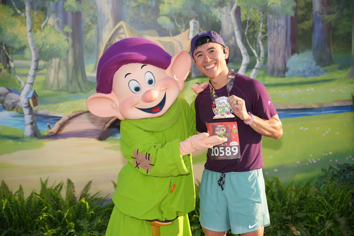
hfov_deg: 27.7
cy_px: 118
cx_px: 177
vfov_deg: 18.7
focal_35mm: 73
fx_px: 718
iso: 100
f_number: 4
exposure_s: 1/250
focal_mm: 73
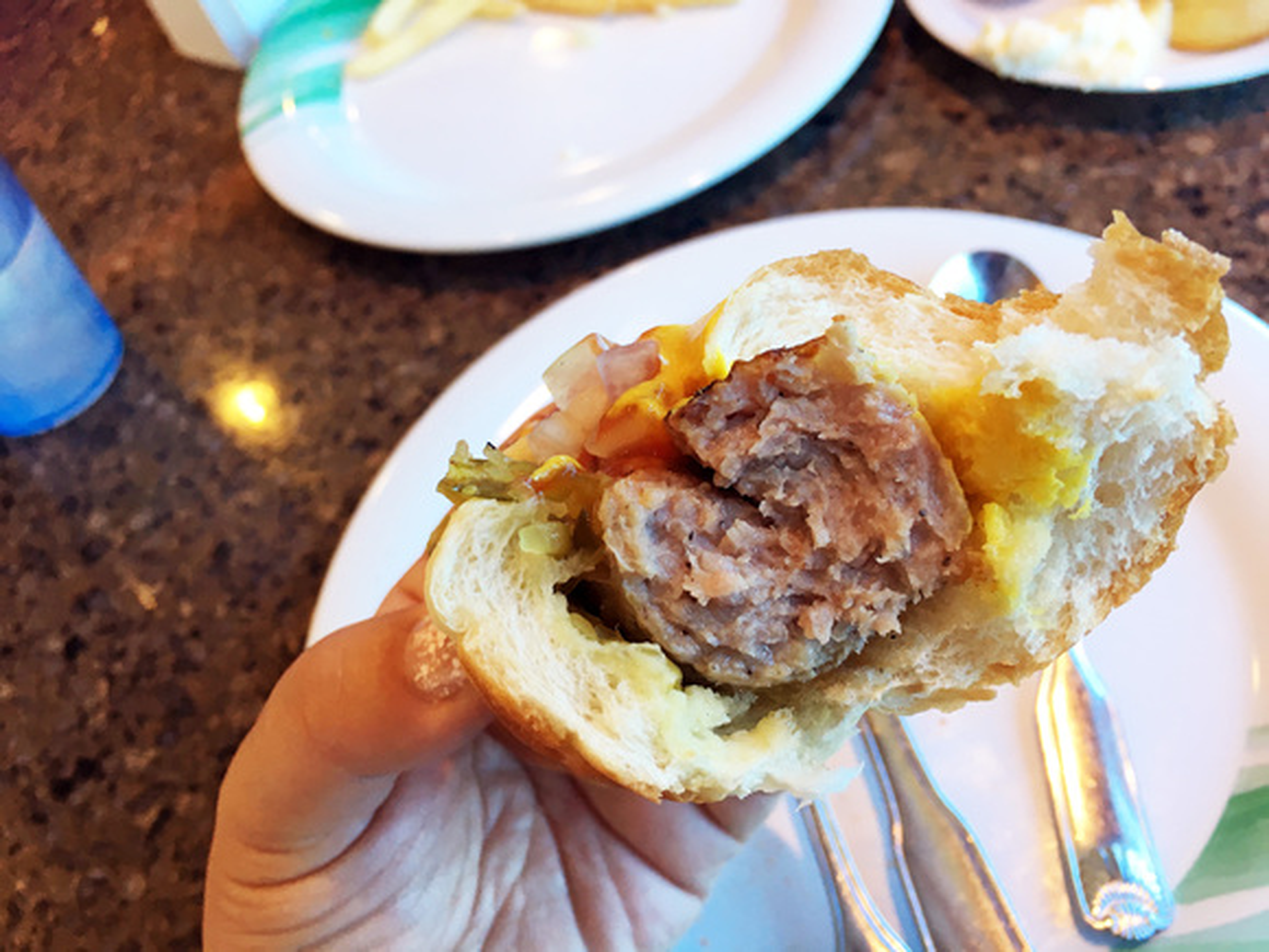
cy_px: 476
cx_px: 634
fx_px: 1063
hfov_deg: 61.7
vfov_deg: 48.2
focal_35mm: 29
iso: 25
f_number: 2.2
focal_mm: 4.15
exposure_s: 1/30
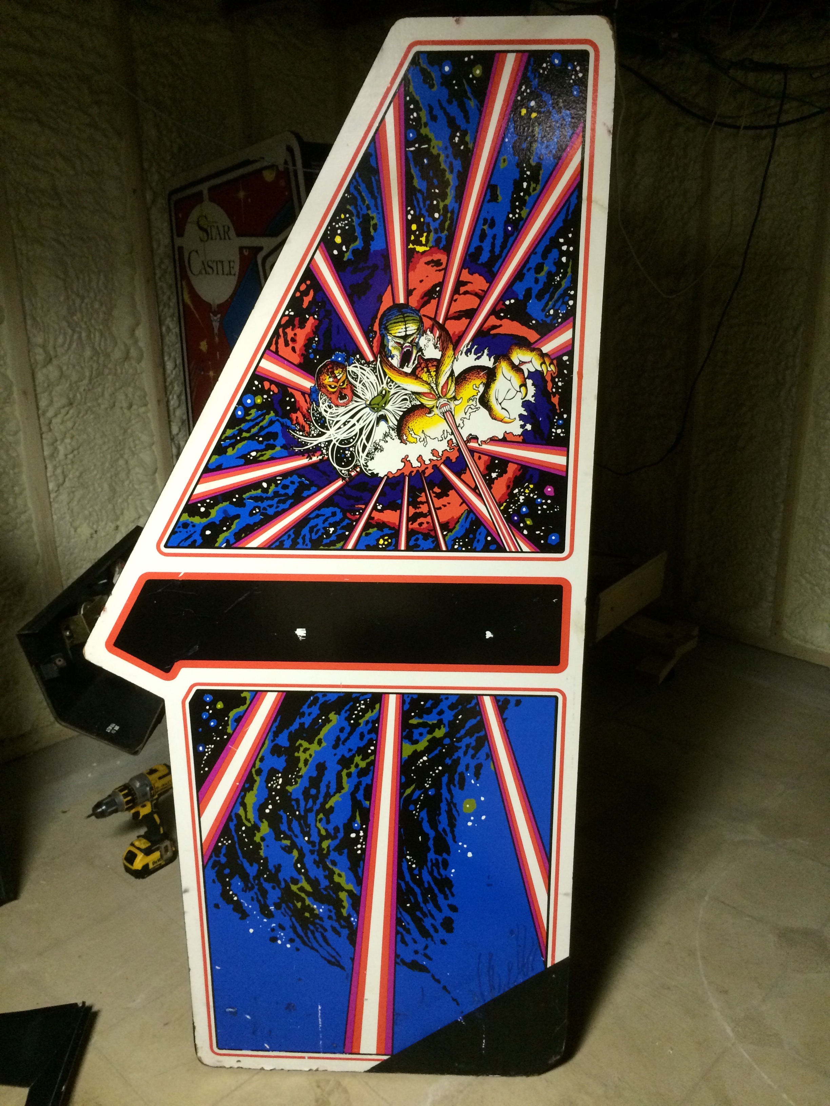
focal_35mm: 29
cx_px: 415
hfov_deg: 48.2
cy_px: 553
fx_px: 927
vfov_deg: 61.7
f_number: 2.2
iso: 320
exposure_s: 1/24
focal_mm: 4.15
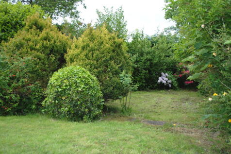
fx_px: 212
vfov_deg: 39.9
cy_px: 77
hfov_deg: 57.2
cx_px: 116
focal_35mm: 33
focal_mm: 22
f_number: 4.5
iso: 100
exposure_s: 1/200
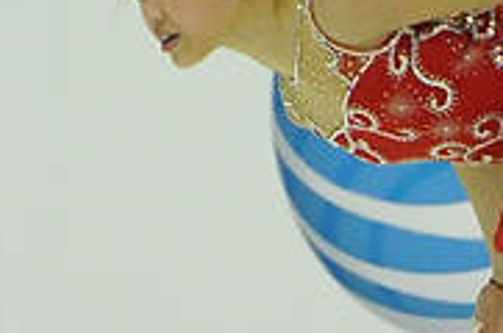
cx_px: 648
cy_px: 259
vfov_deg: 1.0
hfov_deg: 1.6
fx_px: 18522
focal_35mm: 1328
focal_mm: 200
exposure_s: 1/1000
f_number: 5.6
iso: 3200
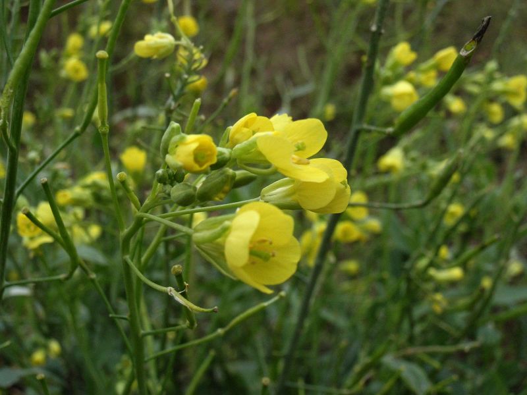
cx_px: 264
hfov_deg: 46.8
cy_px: 198
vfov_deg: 36.0
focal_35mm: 40
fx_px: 609
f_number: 9
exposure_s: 1/125
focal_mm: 7.25
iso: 400
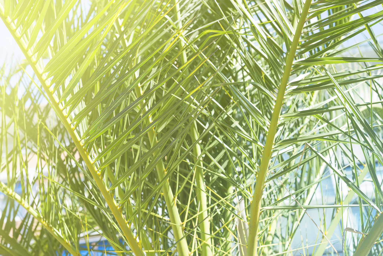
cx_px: 192
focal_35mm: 50
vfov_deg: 27.0
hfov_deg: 39.6
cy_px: 128
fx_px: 532
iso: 200
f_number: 7.1
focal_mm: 50
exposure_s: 1/200
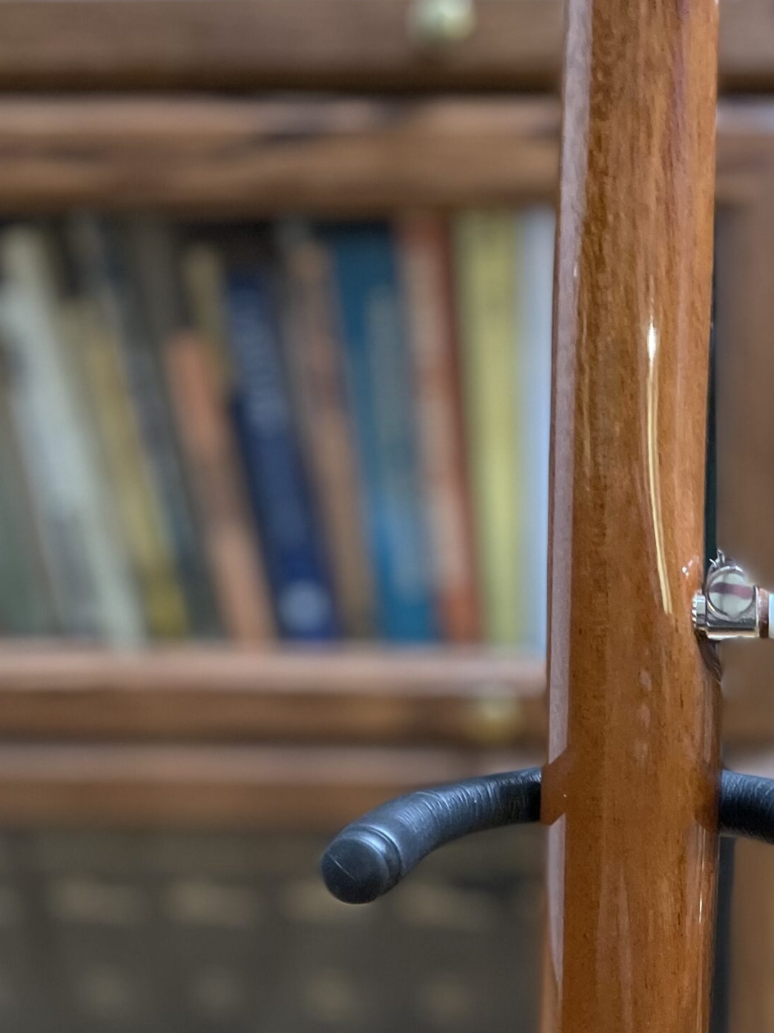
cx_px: 681
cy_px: 818
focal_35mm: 46
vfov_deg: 39.7
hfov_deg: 30.3
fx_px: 1372
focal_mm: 4.2
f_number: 1.6
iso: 640
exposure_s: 1/40
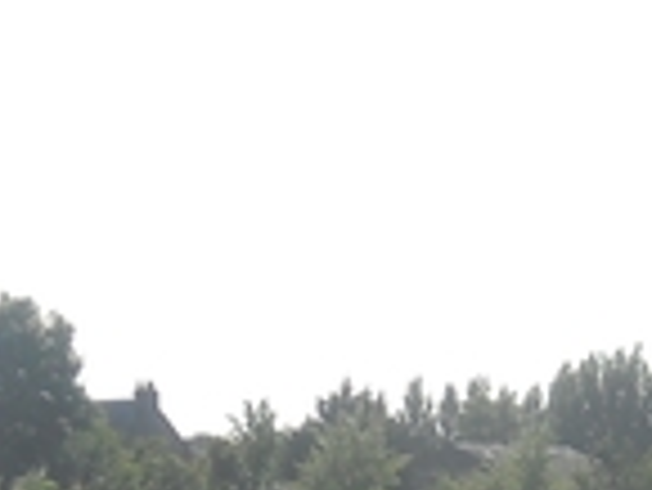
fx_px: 2733
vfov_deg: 9.9
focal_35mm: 145
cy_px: 746
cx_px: 400
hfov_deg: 13.6
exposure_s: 1/384
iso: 64
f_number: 5.6
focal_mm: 5.7
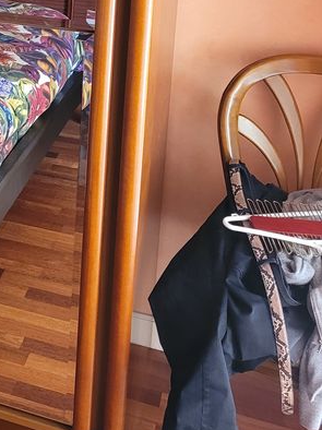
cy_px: -24
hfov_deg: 20.5
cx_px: -86
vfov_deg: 27.3
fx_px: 819
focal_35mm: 66
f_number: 1.8
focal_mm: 5.4
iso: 320
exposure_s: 1/50
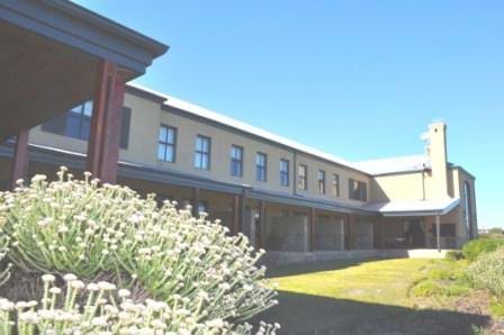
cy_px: 168
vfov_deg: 47.9
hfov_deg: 67.4
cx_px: 252
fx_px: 378
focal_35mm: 27
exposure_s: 1/200
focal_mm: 18
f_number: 11
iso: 200
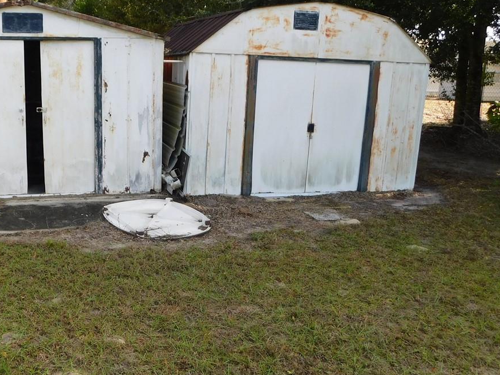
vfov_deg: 34.3
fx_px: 607
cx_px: 149
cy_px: 199
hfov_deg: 43.9
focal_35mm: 42
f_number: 3
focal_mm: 4
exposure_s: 1/500
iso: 125
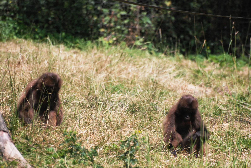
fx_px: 3141
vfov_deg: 3.1
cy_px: 84
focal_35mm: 450
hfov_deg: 4.6
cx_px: 126
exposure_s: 1/3200
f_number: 7.1
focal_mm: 300
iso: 1600
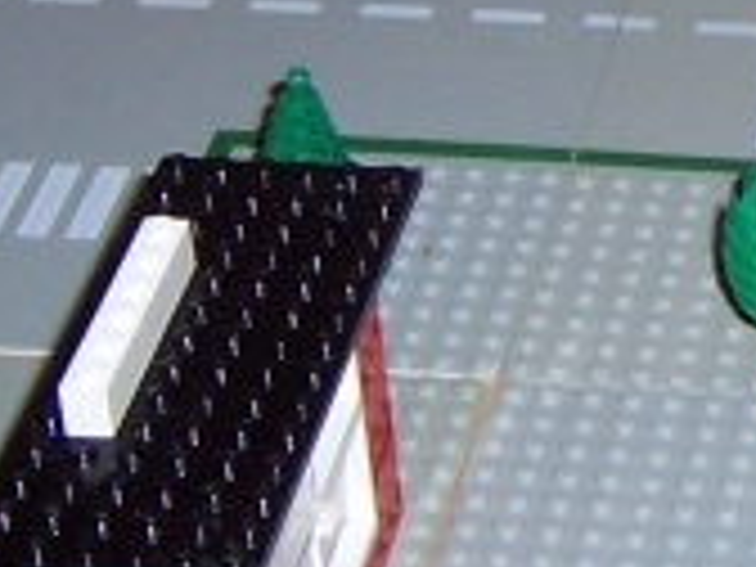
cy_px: -225
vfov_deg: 8.5
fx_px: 3735
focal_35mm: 171
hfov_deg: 11.0
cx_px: 1246
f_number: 2.8
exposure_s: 1/60
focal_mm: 5.6
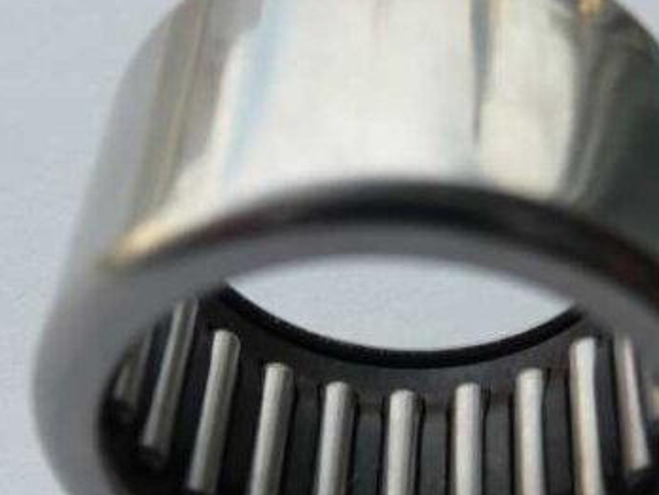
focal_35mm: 69
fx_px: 1314
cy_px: 317
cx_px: 411
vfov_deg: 21.3
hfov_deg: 28.1
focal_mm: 6.7
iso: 100
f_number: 3.9
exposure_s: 1/100
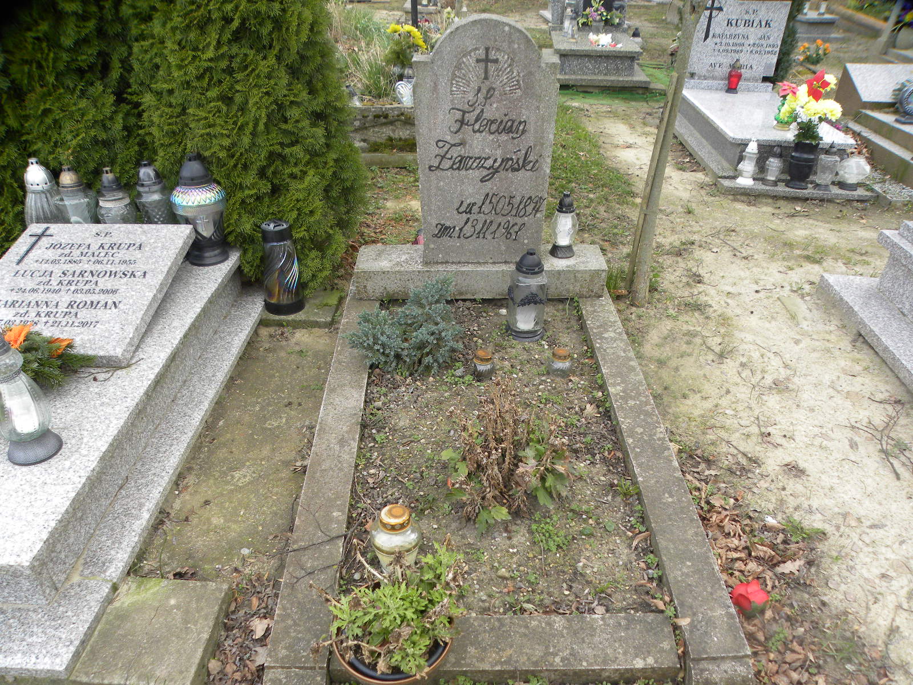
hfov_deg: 67.3
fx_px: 686
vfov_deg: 53.1
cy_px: 342
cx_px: 456
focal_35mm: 26
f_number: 2.8
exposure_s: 1/342
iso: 150
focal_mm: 4.6
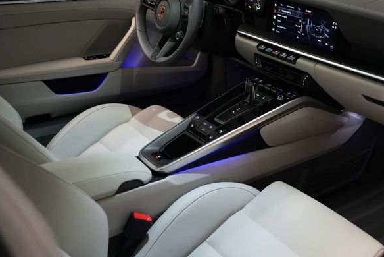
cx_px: 245
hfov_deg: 42.3
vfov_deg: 29.2
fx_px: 491
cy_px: 109
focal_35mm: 46
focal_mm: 35
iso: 8000
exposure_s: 1/40
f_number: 4
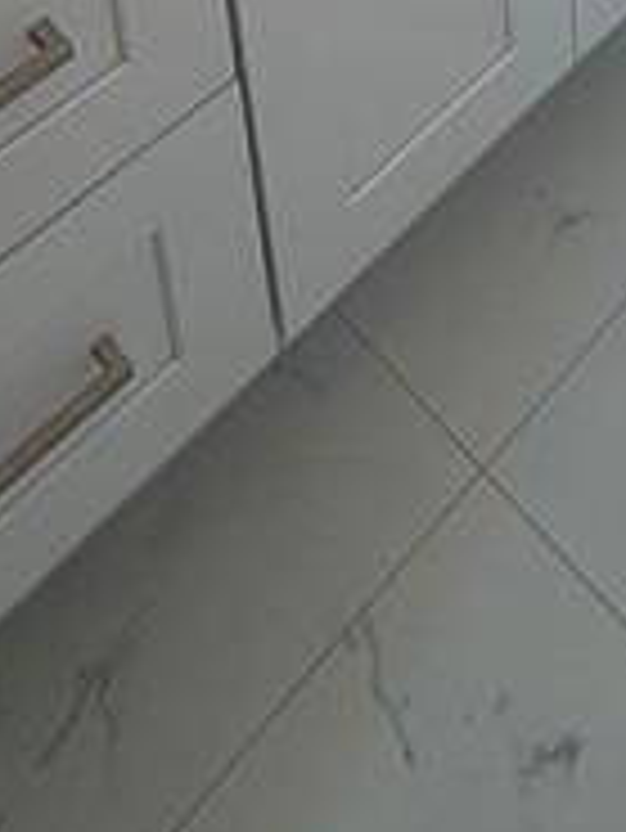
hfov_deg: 23.6
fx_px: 1397
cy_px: -760
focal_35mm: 58
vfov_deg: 20.2
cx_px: 698
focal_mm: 2.22
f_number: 2.2
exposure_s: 1/120
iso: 160
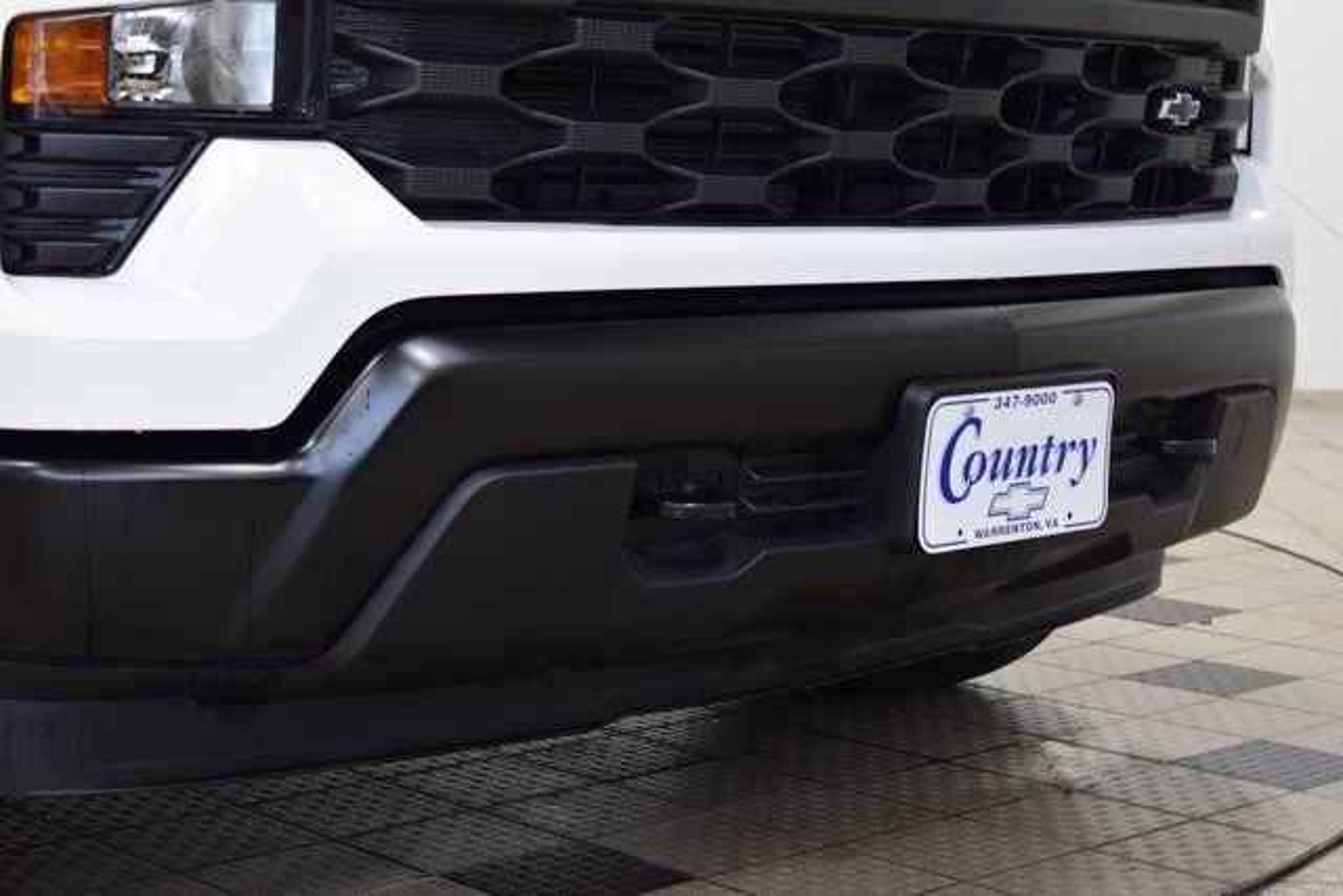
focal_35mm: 68
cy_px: 448
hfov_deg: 29.9
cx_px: 672
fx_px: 2519
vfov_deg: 20.2
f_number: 6.3
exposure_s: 1/15
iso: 500
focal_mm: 45
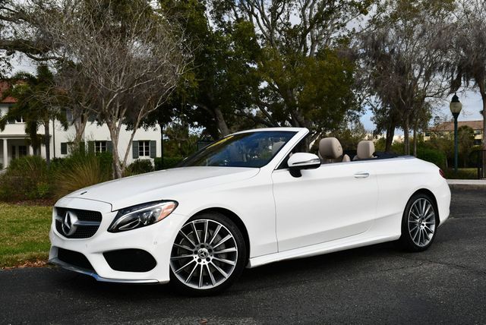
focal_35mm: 44
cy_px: 162
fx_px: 595
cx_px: 243
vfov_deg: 30.6
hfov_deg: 44.5
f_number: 9
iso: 100
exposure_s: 1/320
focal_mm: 22
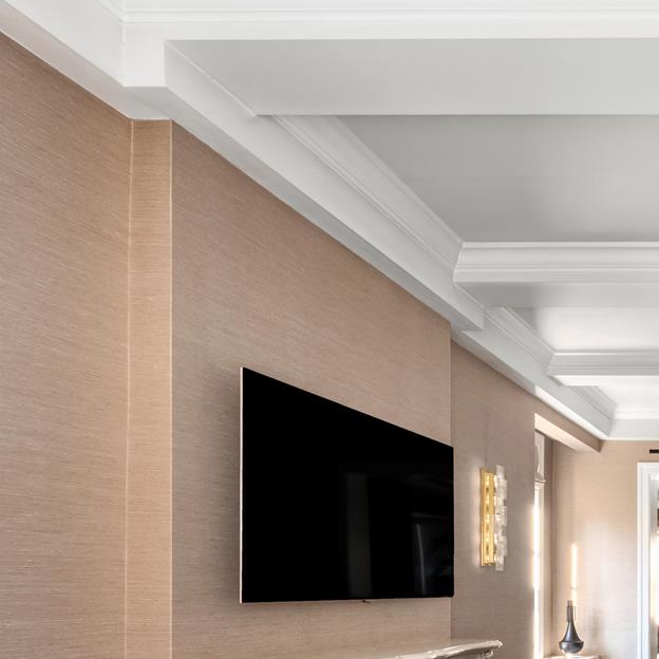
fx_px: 732
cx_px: 828
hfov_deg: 35.5
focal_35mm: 34
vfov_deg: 44.0
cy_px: 599
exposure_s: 1
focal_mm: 13
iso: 500
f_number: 22
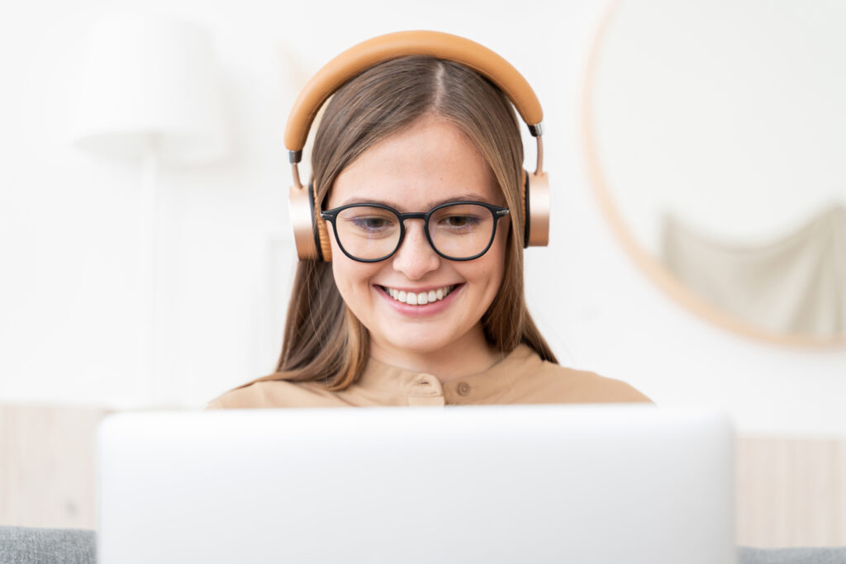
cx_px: 423
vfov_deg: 18.2
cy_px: 282
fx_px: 1763
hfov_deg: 27.0
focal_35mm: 75
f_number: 3.5
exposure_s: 1/50
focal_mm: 75
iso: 400
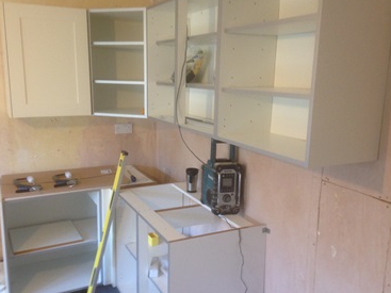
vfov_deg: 39.6
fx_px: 406
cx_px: 184
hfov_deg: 51.3
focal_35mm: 36
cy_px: 148
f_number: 2.4
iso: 125
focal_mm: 4.12
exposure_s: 1/20
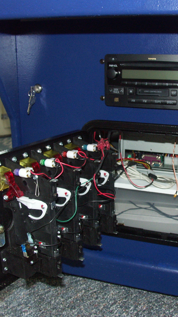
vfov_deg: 49.4
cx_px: 134
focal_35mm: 41
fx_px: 344
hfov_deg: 28.5
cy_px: 158
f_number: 2.8
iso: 200
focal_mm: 7.21
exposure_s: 1/50
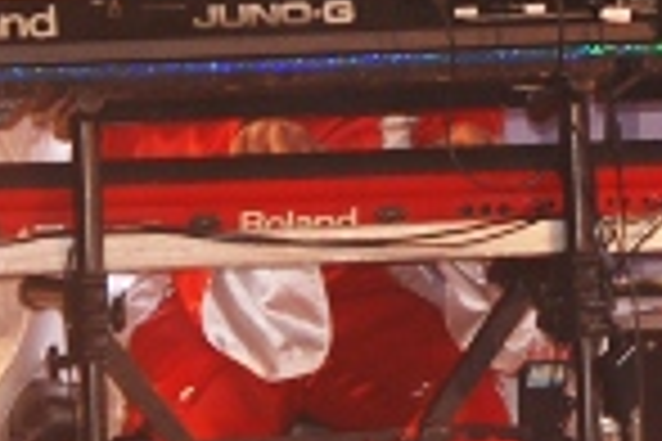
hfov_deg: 4.9
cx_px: 950
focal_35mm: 418
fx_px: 7686
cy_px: 173
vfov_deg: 3.3
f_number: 2.8
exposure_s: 1/80
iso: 200
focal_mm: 40
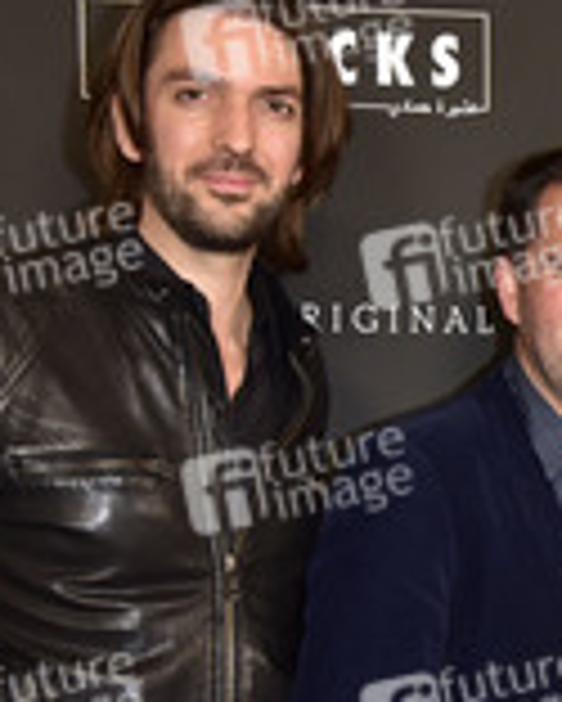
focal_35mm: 114
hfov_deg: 12.9
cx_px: 807
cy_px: 594
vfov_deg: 16.7
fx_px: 2368
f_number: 8
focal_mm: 42
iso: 2000
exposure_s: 1/250
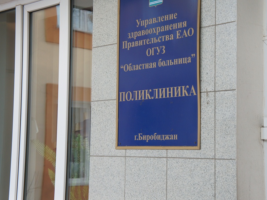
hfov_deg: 25.6
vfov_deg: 19.4
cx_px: 158
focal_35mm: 76
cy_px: 96
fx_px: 586
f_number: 5
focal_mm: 42
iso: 200
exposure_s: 1/160
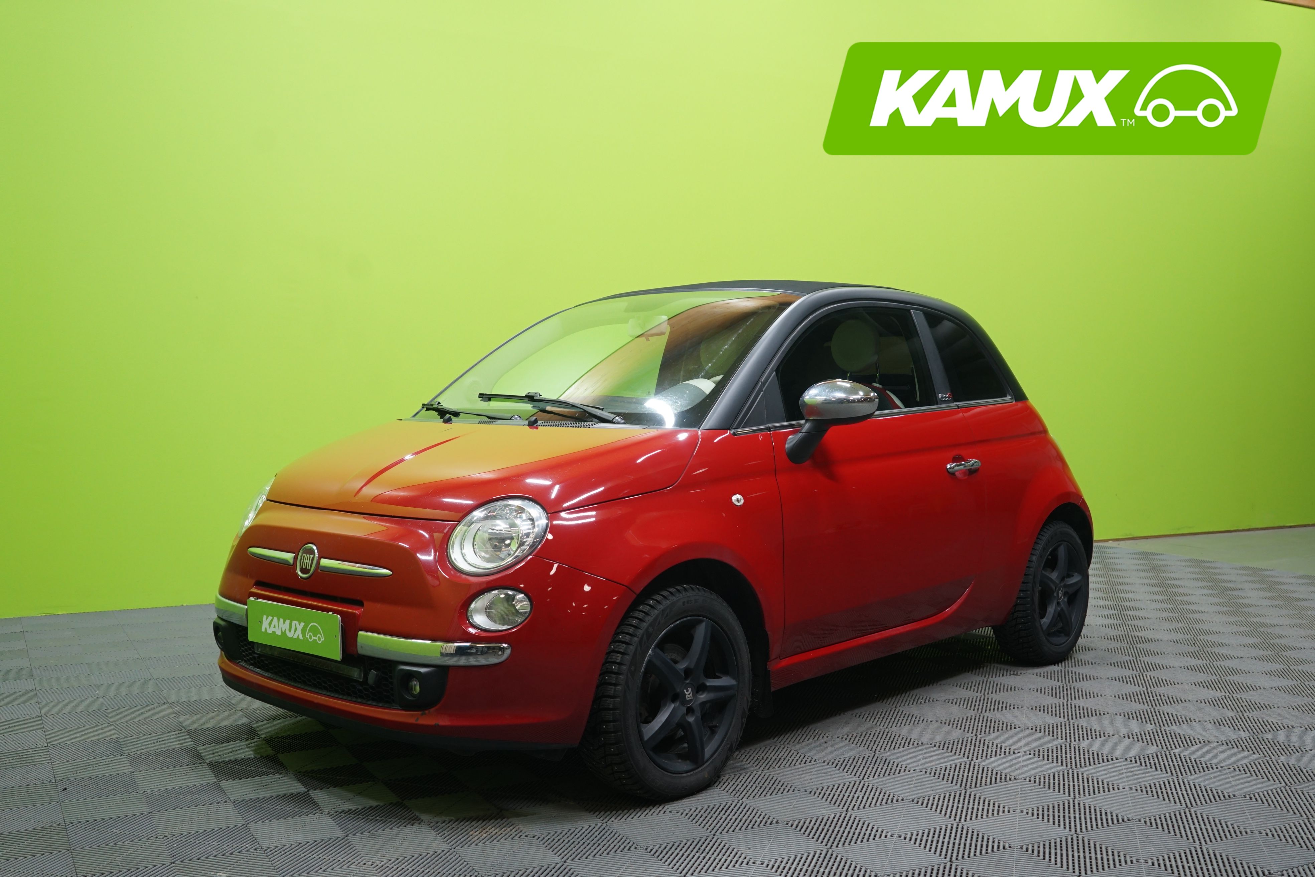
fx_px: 1242
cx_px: 658
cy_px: 438
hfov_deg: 55.8
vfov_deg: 38.9
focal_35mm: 34
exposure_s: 1/20
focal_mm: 34
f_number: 4.5
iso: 800
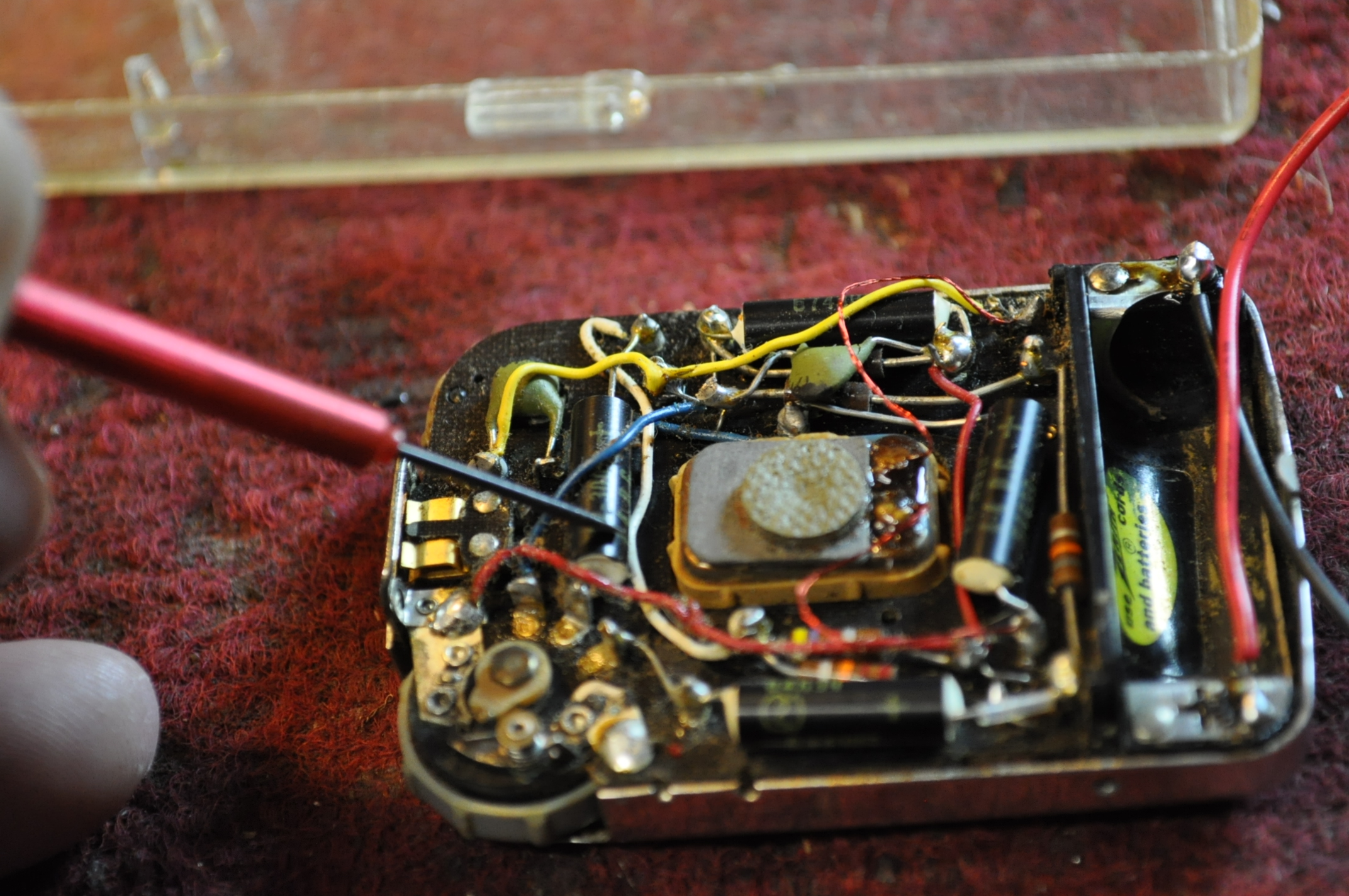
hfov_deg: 26.0
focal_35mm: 78
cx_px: 674
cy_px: 448
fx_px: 2919
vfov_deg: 17.4
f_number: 5.6
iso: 1400
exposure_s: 1/30
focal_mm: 52
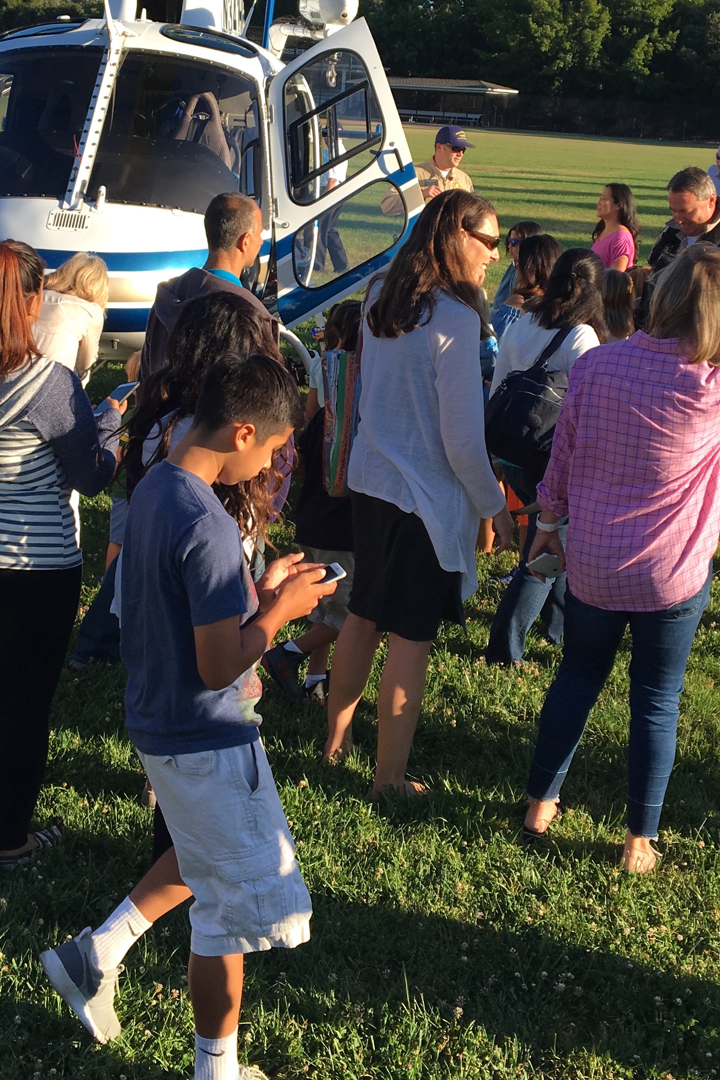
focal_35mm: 52
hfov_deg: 26.0
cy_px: 357
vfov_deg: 37.8
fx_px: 1560
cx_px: 338
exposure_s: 1/712
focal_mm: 4.15
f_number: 2.2
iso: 25
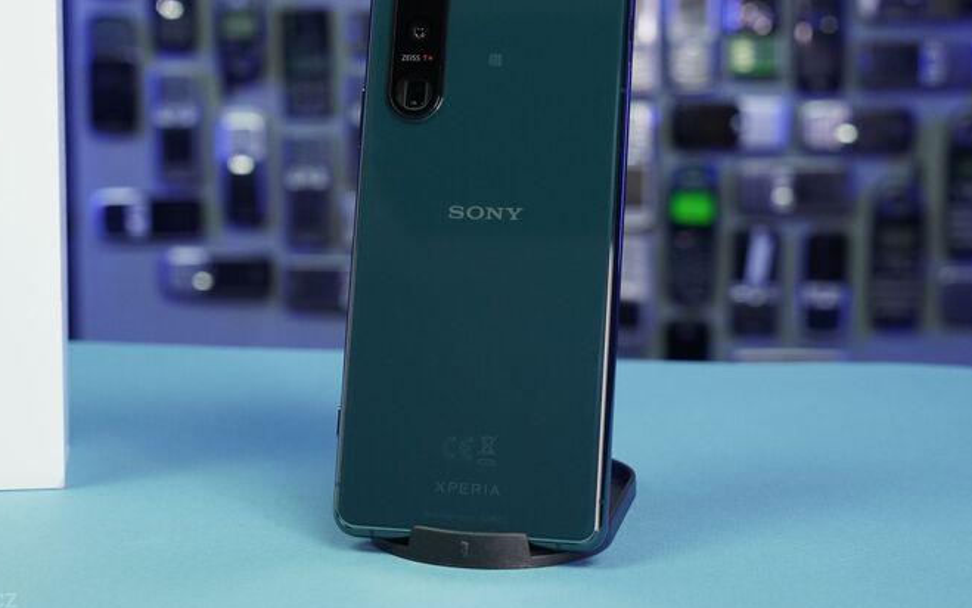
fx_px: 1696
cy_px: 230
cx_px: 401
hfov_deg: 31.9
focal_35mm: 64
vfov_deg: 20.3
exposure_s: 1/160
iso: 2500
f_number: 7.1
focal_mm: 50
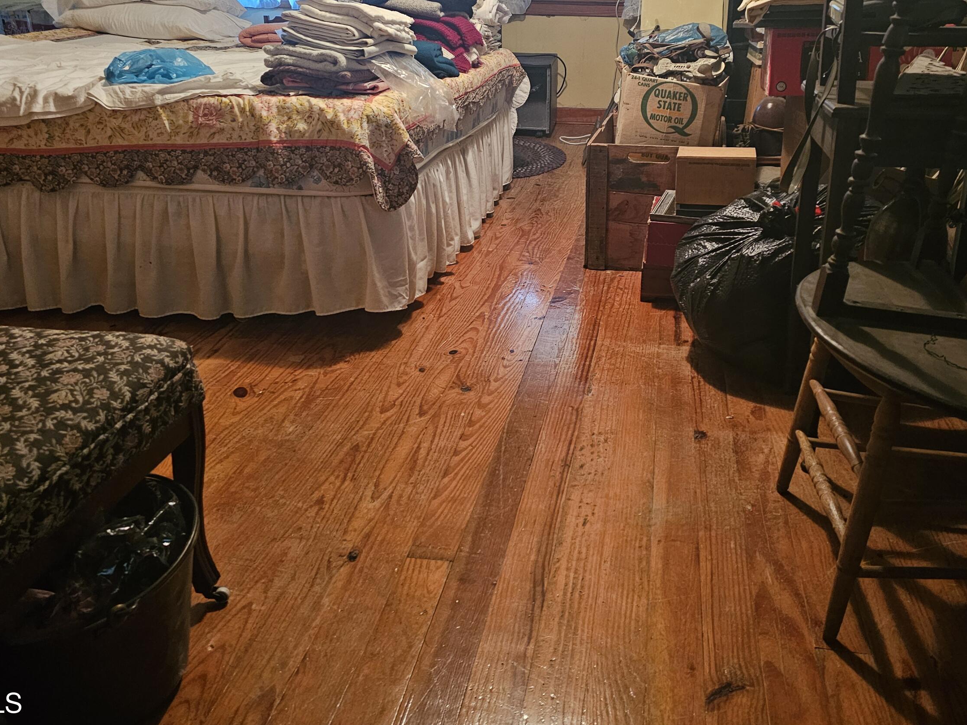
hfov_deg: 58.2
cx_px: 533
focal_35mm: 31
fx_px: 866
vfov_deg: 44.9
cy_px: 259
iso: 800
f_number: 1.7
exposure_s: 1/24
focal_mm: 6.3
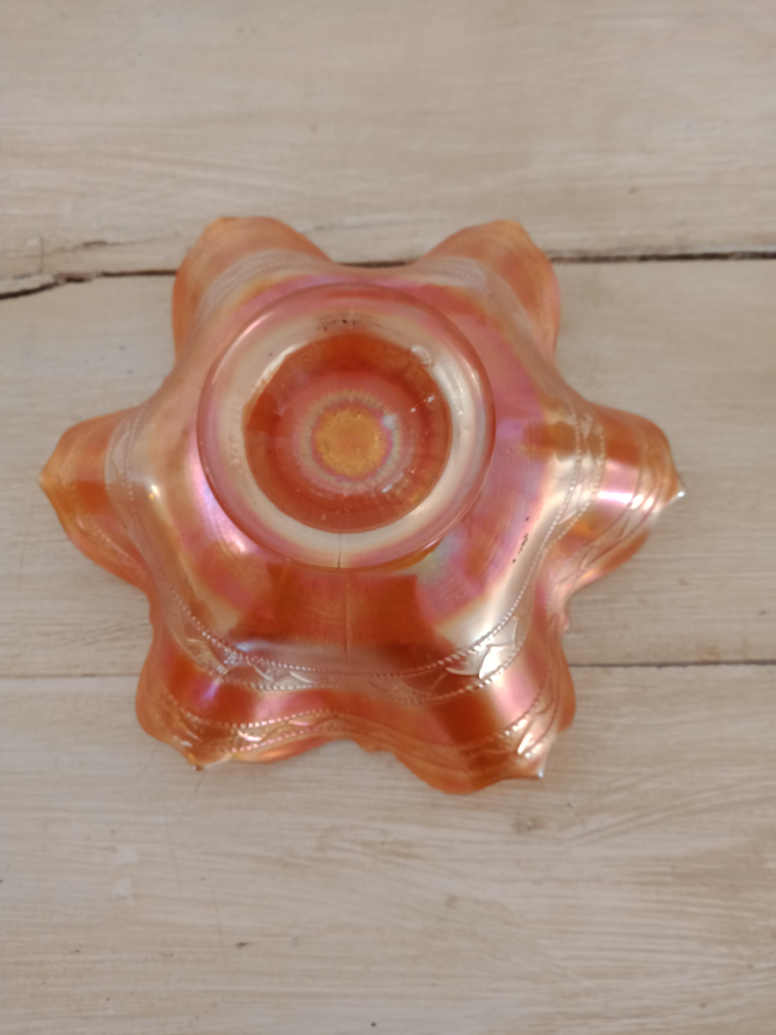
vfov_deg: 65.3
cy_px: 518
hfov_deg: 51.4
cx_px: 388
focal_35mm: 27
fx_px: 807
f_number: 2
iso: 313
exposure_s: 1/33.3
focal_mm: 3.54
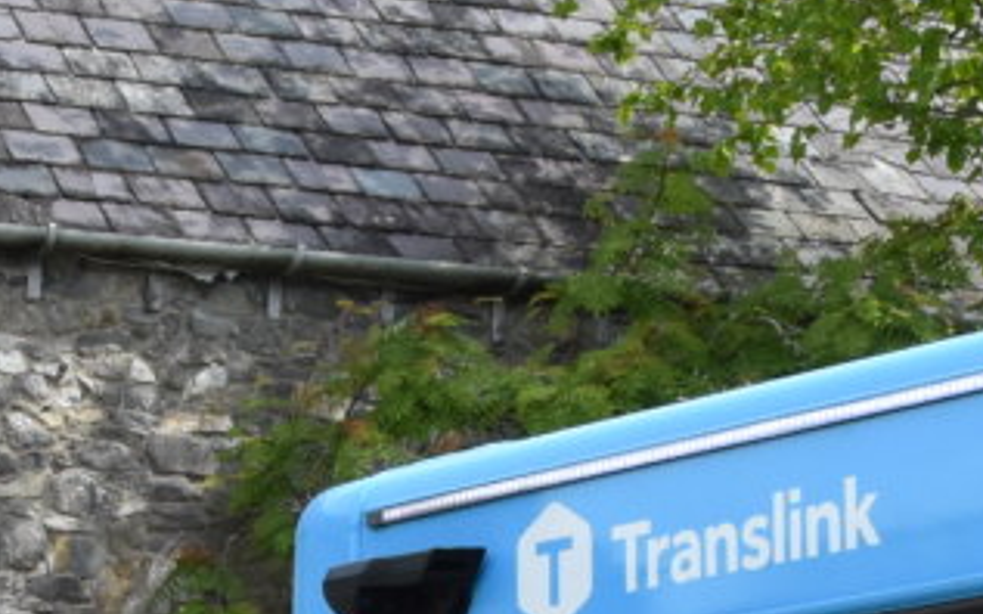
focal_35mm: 172
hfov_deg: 12.2
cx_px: 310
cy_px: 958
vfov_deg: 7.5
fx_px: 4607
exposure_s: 1/500
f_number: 11
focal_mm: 22
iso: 800
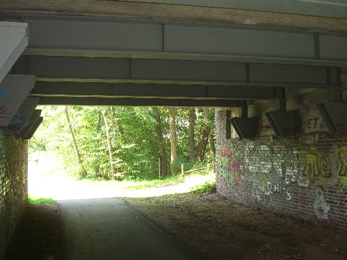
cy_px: 130
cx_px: 174
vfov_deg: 37.7
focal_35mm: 38
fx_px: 381
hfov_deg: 49.0
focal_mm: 7.9
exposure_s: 1/100
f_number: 2.8
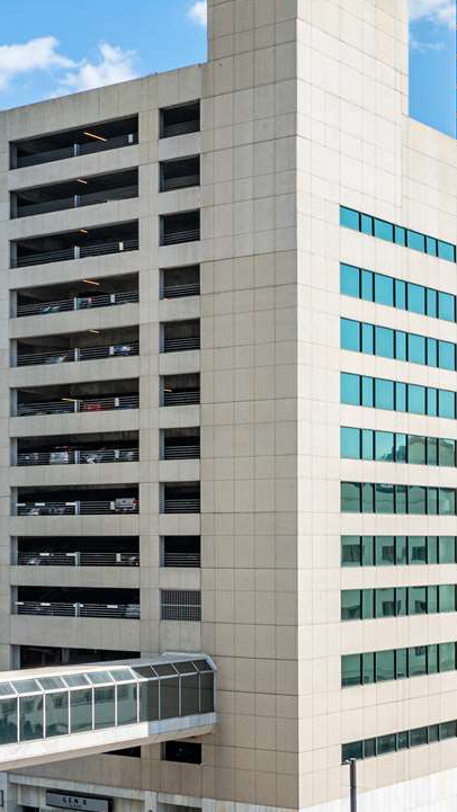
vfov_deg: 34.0
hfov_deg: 18.9
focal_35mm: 61
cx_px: 517
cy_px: 558
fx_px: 1313
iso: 100
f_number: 5
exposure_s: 1/160
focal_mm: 10.26
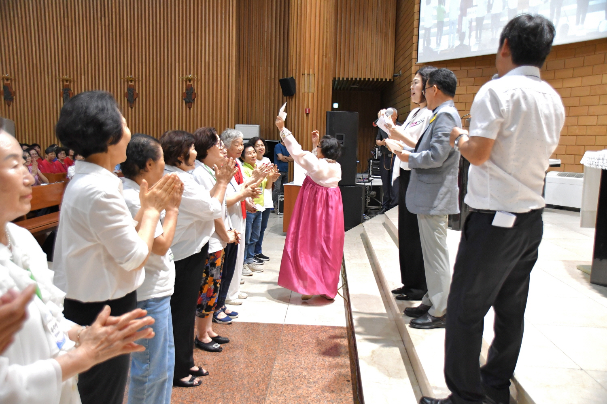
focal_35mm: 33
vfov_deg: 40.0
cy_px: 202
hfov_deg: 57.2
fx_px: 556
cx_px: 304
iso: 2200
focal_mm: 22
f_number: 3.8
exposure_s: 1/125
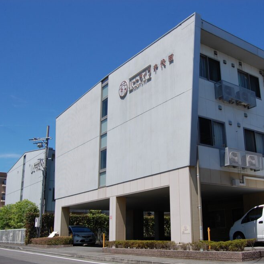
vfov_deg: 45.3
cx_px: 156
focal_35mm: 37
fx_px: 316
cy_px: 132
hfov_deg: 45.1
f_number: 9
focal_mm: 19
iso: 200
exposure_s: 1/320
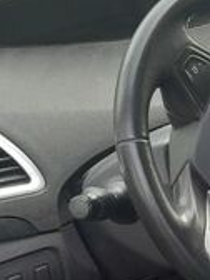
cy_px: 208
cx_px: 318
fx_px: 833
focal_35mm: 103
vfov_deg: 19.0
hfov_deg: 13.5
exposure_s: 1/50
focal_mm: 4
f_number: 1.8
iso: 50
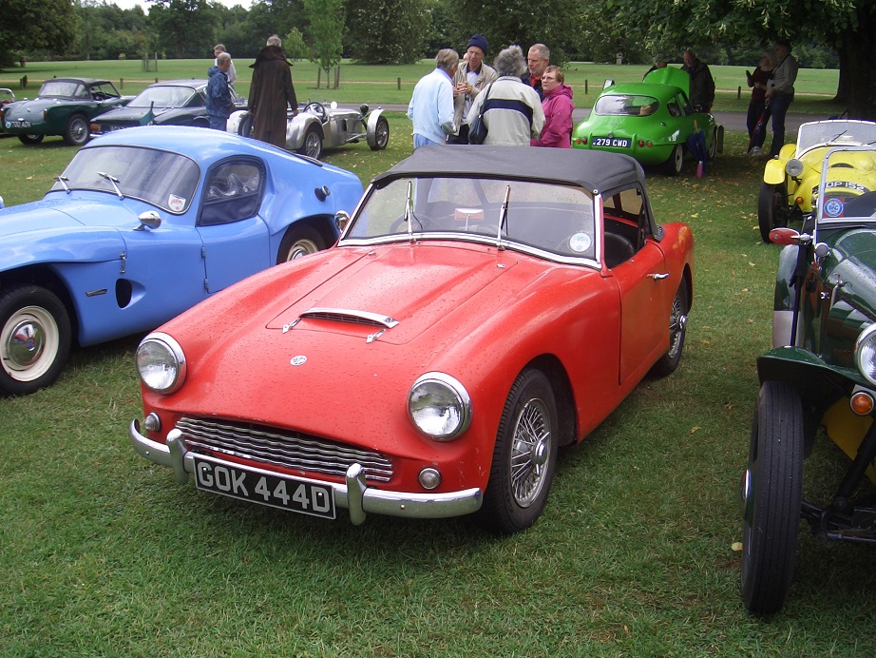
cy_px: 329
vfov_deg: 36.8
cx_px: 438
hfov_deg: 47.9
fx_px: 987
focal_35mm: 39
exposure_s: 1/160
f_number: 4.8
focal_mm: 8
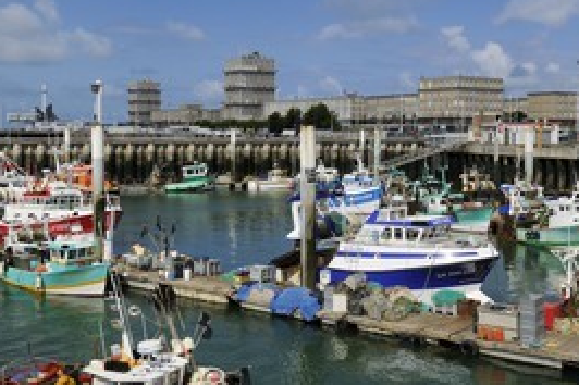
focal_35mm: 49
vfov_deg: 27.5
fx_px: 788
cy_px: 172
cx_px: 337
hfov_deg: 40.2
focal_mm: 31
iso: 200
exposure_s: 1/320
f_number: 14
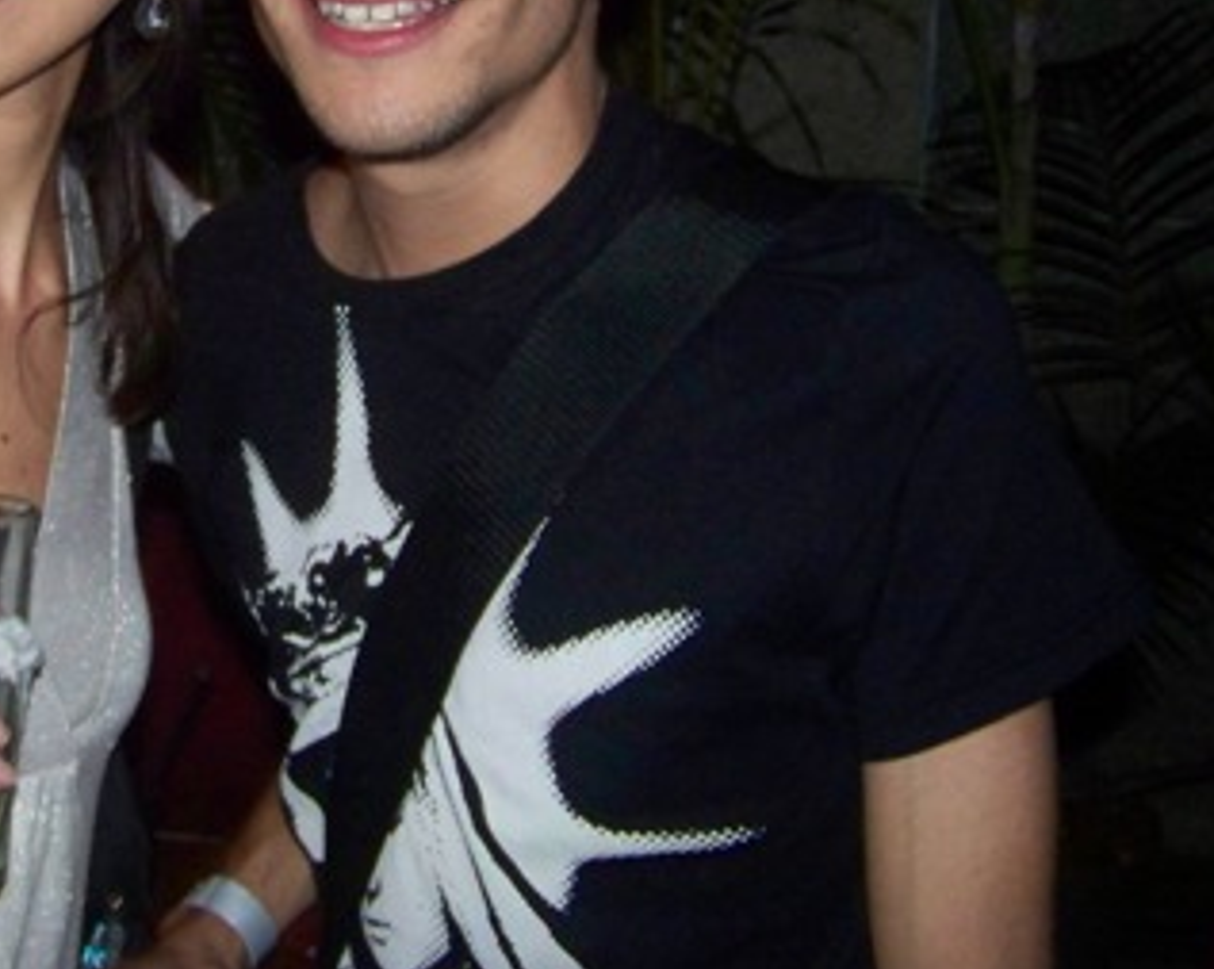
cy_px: 333
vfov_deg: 21.5
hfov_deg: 26.0
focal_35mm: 71
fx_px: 2549
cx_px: 153
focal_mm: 5.85
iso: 200
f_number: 2.8
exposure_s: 1/30
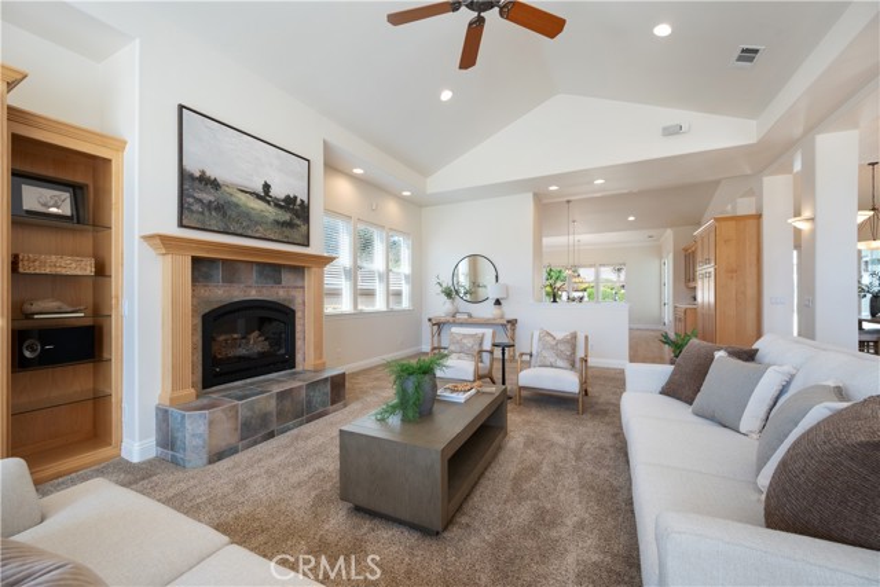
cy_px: 294
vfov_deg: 81.2
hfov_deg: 104.2
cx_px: 440
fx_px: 342
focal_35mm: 14
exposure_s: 1/10
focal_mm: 14
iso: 100
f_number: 8
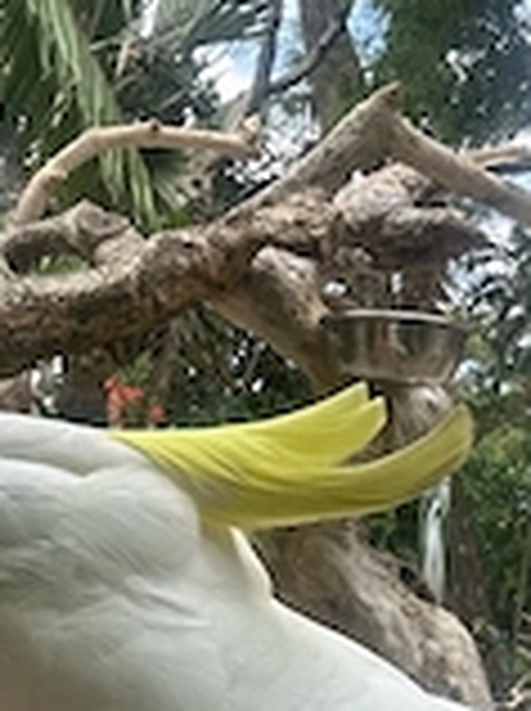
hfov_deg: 19.3
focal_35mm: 76
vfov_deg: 25.7
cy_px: 396
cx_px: 279
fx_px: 1559
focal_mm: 2.69
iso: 25
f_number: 1.9
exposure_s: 1/426
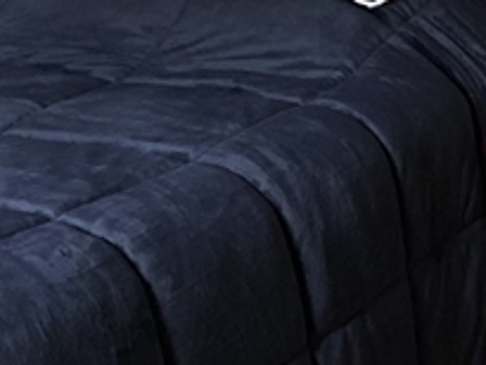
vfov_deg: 10.6
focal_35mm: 140
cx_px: 346
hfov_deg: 14.0
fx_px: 1967
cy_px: 178
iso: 100
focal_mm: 3.99
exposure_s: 1/8
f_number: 1.8
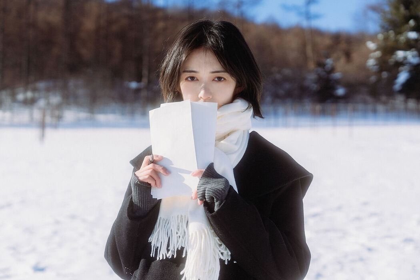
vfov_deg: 26.0
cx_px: 210
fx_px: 607
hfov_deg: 38.2
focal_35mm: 52
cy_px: 140
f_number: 3.2
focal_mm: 52
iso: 160
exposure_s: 1/2500
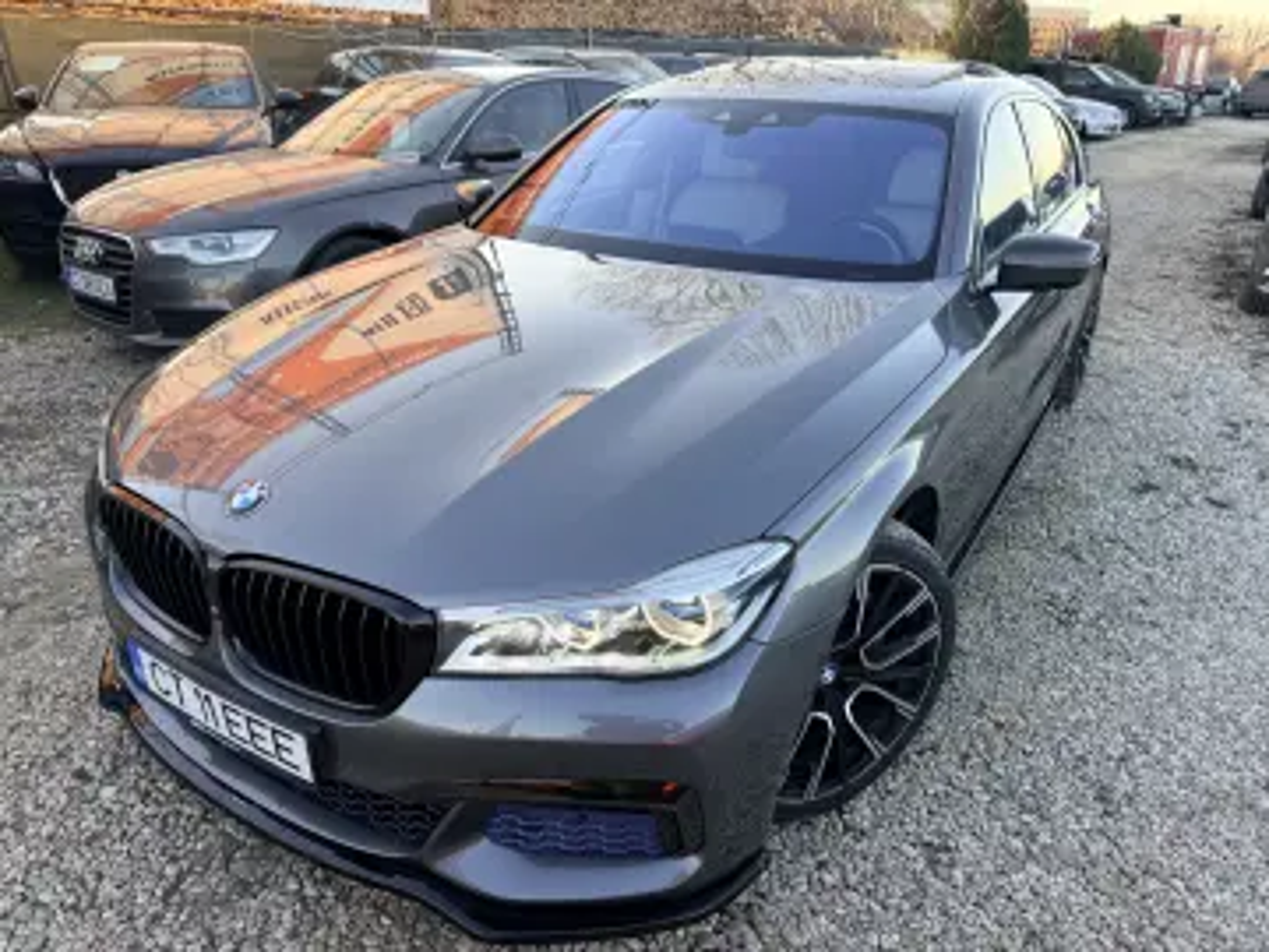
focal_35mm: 24
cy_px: 476
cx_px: 634
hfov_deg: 71.6
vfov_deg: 56.8
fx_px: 880
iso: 100
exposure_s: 1/497
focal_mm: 6.76
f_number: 1.78
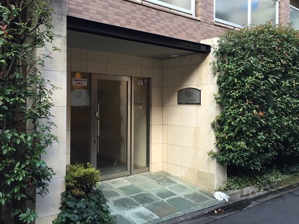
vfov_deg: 44.1
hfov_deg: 56.8
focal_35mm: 32
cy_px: 102
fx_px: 276
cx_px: 142
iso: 50
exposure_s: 1/120
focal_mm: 4.15
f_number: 2.2
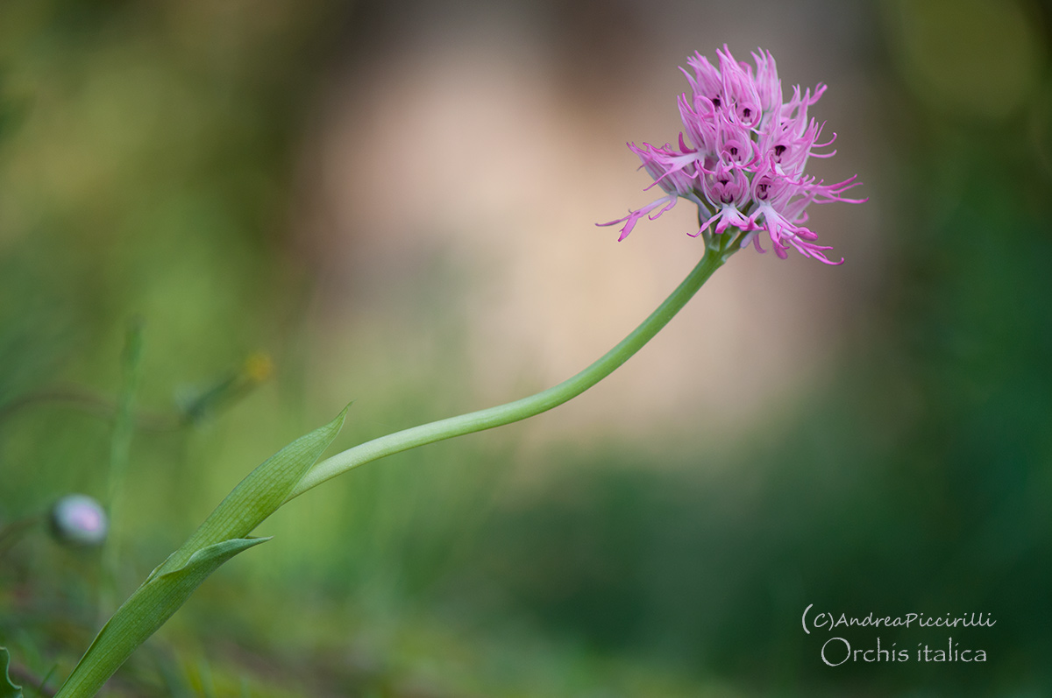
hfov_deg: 13.1
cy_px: 349
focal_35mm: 158
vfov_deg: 8.7
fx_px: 4597
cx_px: 526
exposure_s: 1/320
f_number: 3
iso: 200
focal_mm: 105
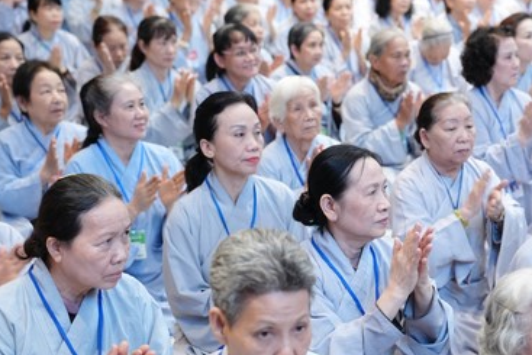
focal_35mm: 83
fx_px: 1227
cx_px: 410
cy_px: 229
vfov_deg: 16.4
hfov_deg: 24.2
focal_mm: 47
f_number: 2.8
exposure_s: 1/125
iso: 4000
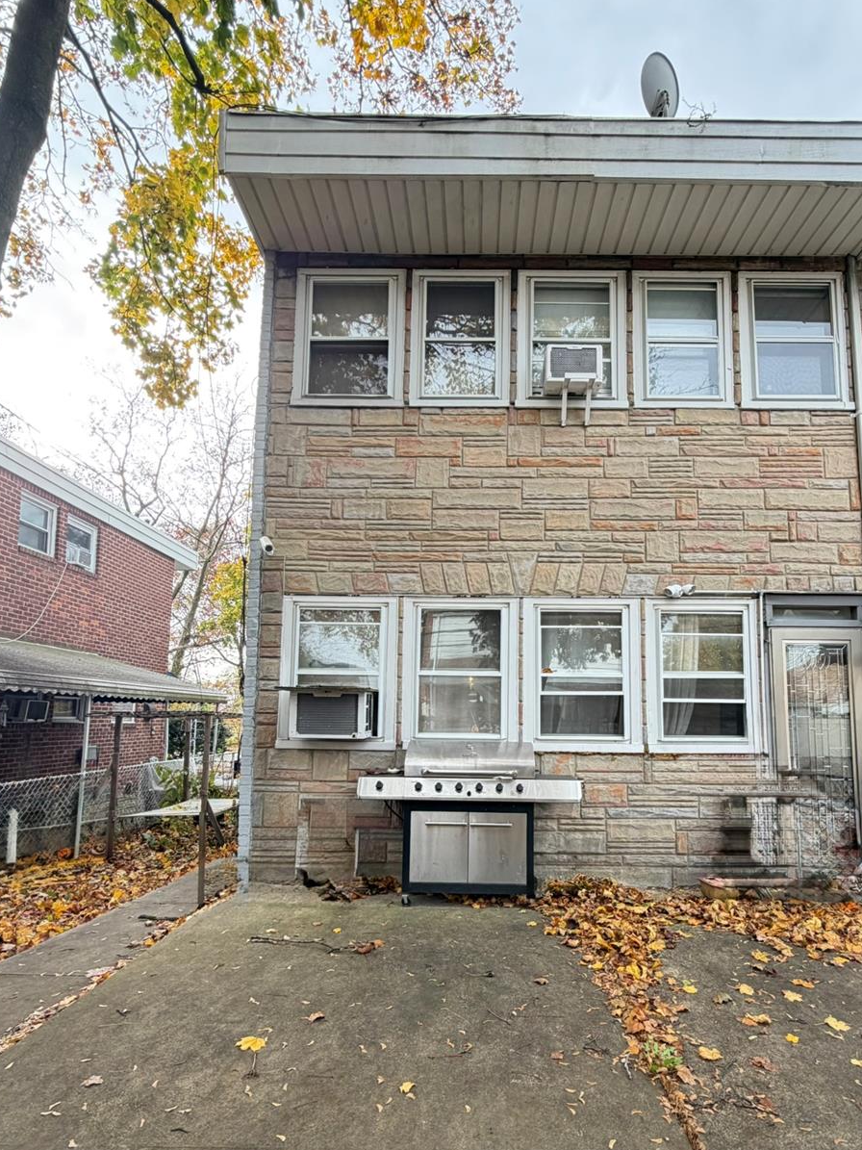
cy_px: 672
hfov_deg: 71.4
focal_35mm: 18
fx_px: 598
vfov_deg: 87.0
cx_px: 479
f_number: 2.2
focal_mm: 2.22
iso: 100
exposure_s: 1/121
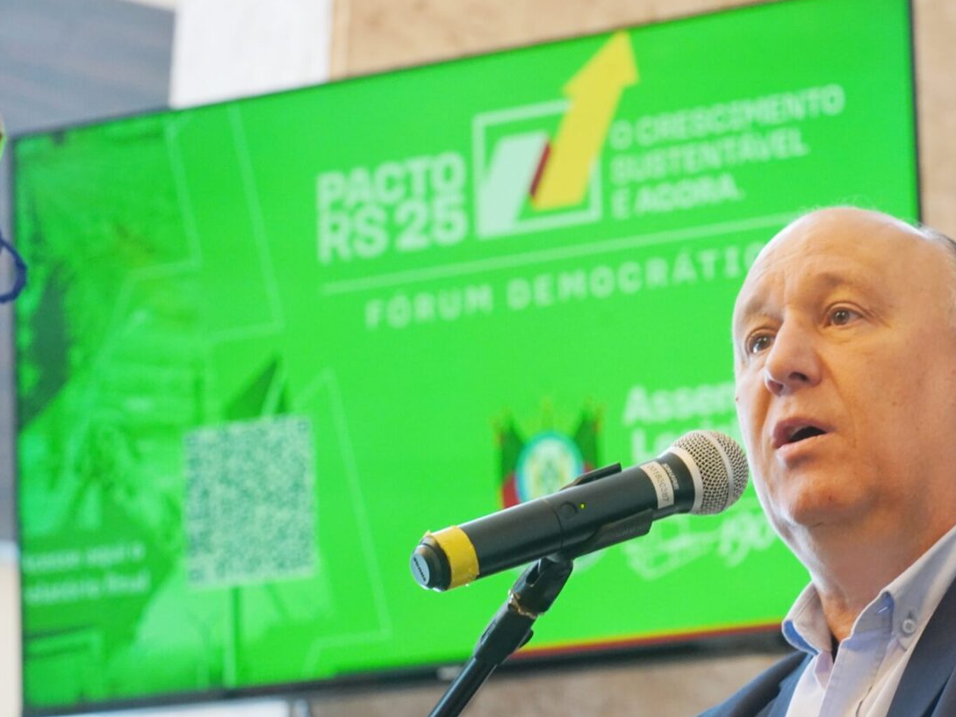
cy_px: 417
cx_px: 595
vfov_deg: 9.3
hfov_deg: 12.3
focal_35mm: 160
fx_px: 4419
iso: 4000
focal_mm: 118
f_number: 7.1
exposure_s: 1/100
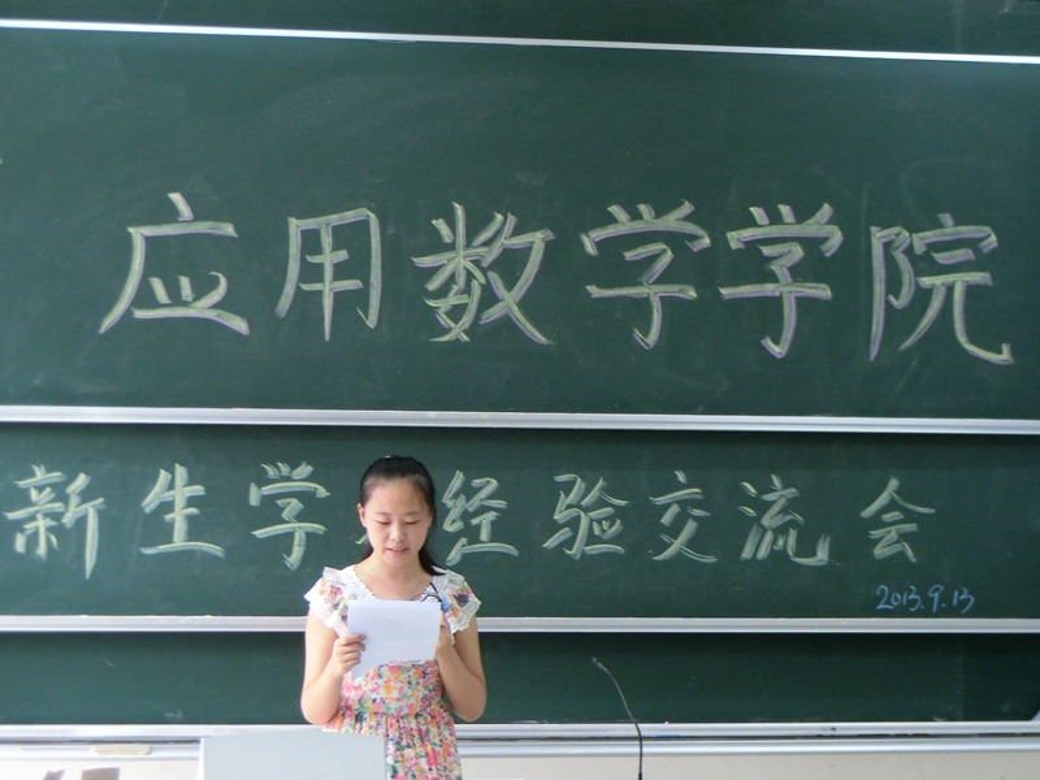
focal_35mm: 107
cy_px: 390
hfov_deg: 18.4
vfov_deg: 13.8
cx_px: 520
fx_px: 3215
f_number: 5.7
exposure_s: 1/30
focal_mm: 19.1
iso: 800
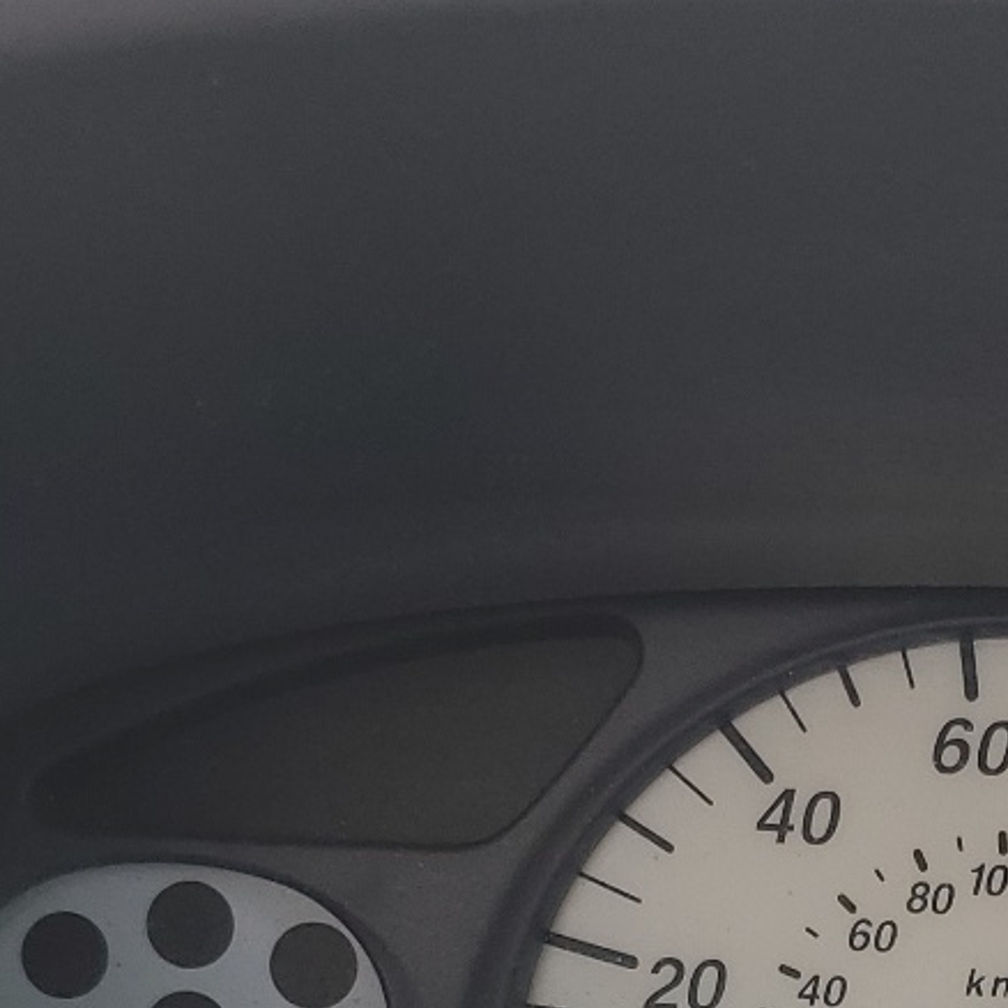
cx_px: 792
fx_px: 2767
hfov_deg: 20.4
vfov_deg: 19.3
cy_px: 1247
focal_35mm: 84
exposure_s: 1/175
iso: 50
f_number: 1.5
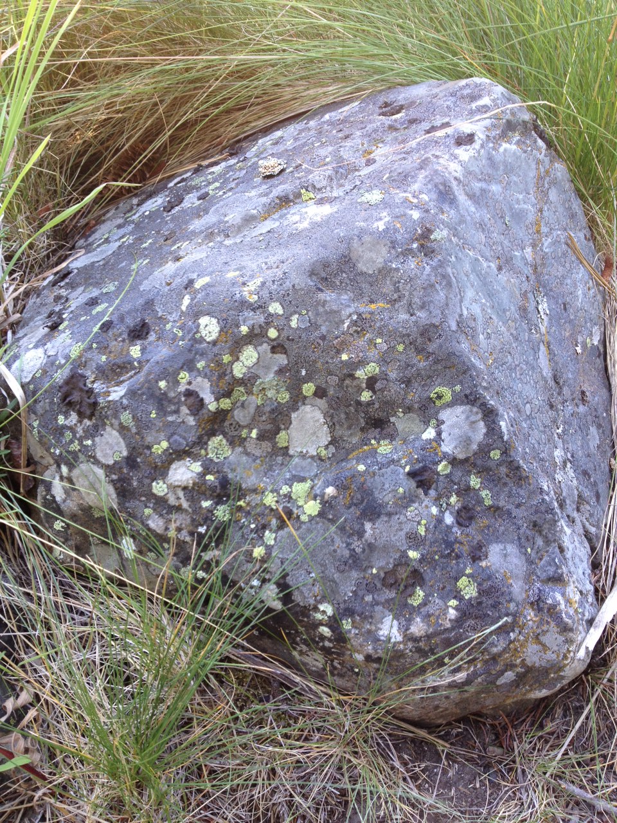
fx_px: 832
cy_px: 412
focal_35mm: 35
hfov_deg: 40.7
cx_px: 308
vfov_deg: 52.6
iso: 64
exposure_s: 1/40
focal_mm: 4.28
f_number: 2.4
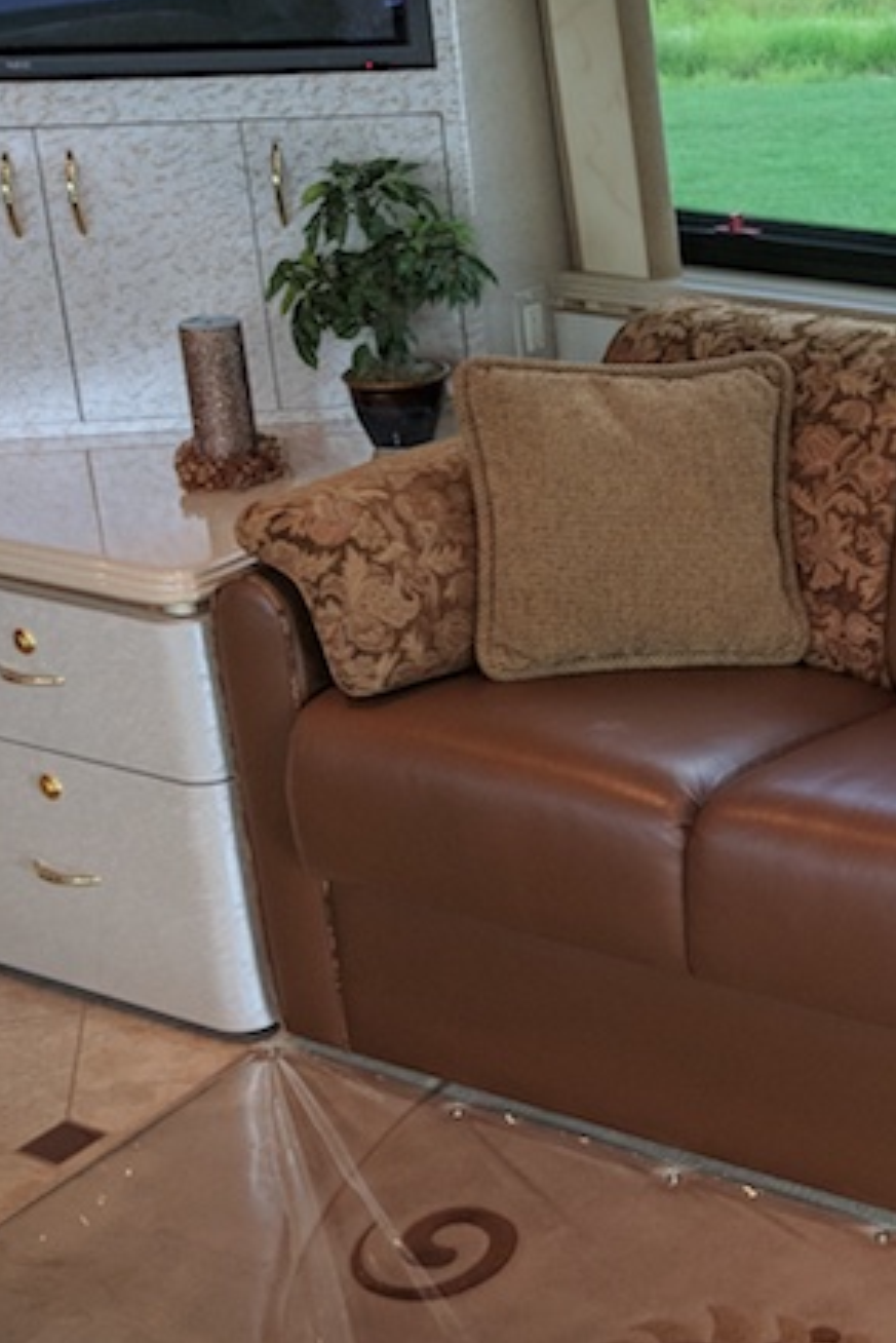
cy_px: 582
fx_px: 2313
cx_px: 1161
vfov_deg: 32.3
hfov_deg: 20.1
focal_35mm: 62
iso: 251
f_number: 2
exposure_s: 1/120
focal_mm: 4.67
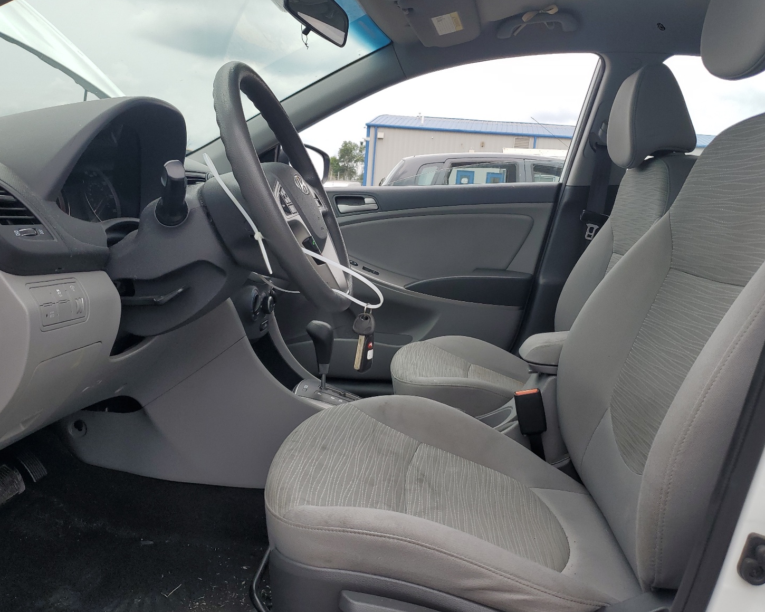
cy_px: 311
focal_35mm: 28
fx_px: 634
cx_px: 385
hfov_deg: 62.2
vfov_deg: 51.5
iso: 50
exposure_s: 1/909
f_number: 1.5
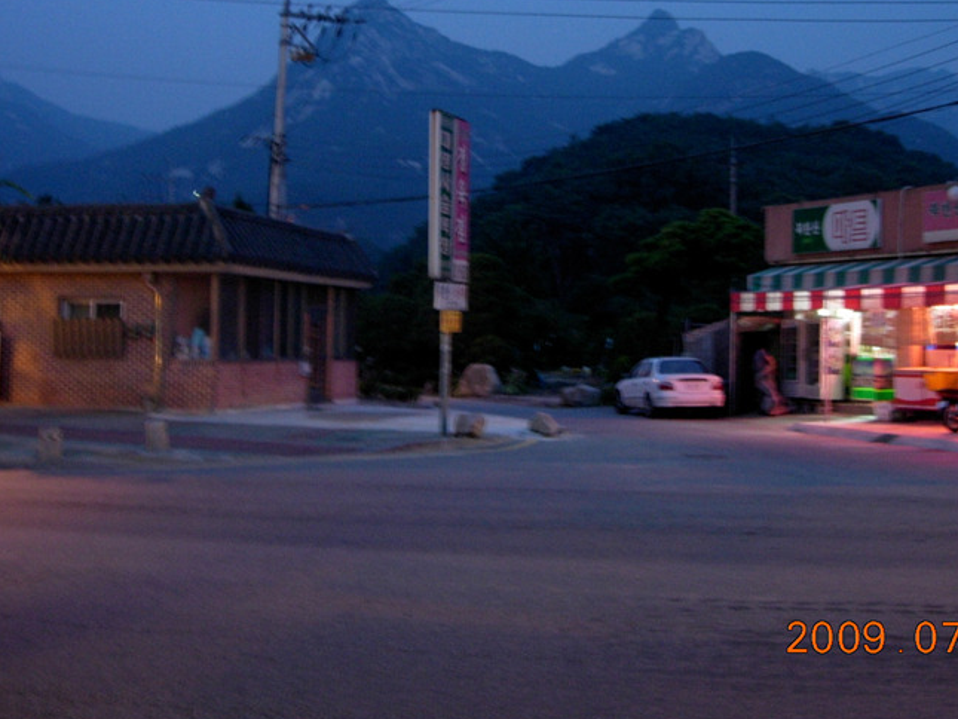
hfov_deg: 36.0
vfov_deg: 27.4
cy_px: 241
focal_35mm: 53
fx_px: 1467
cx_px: 584
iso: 133
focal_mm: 7.8
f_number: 2.8
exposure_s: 1/2
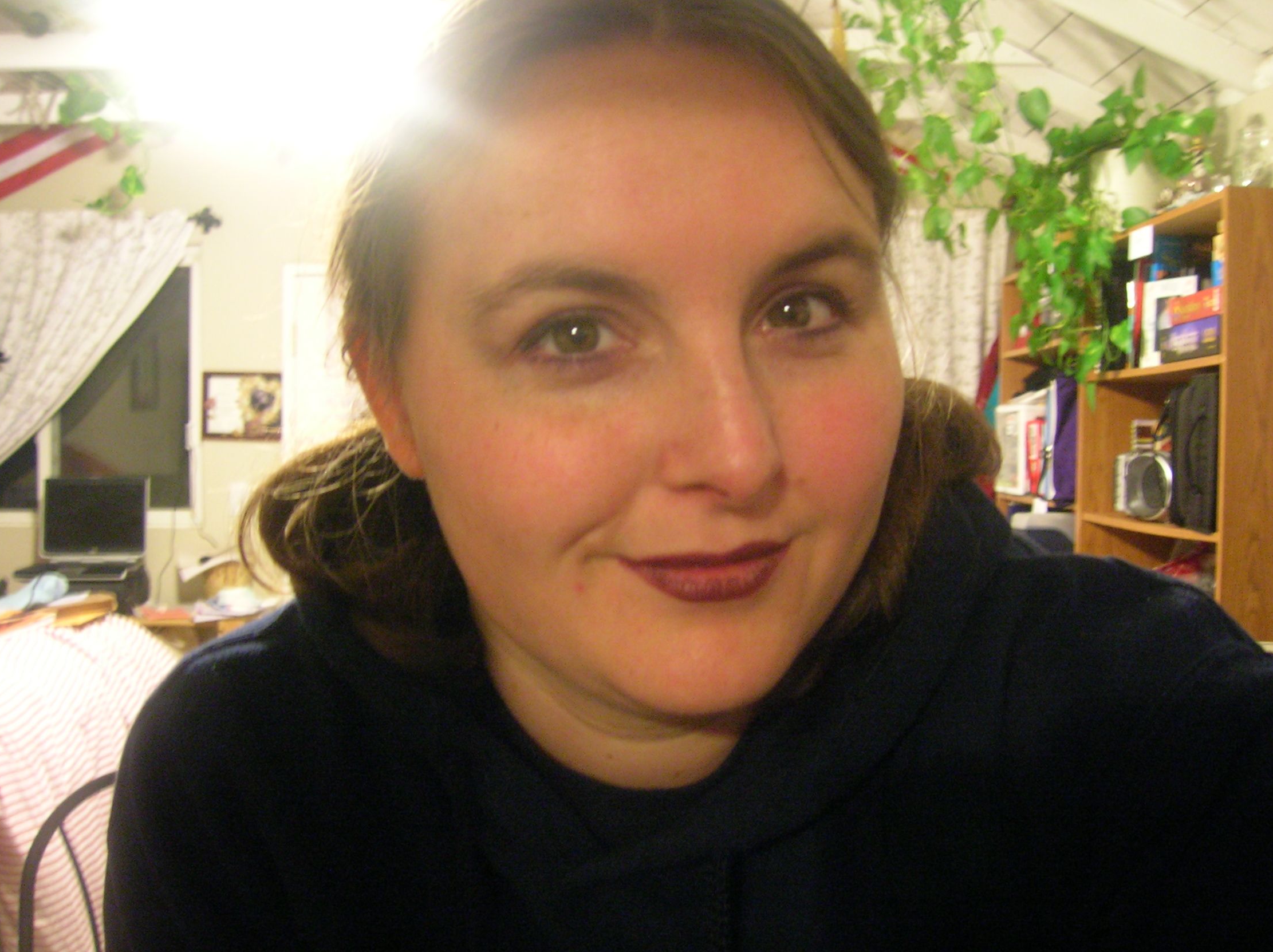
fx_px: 1286
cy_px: 471
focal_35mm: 35
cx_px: 629
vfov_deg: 40.6
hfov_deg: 52.7
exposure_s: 1/2.5
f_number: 2.9
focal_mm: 5.7
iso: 200
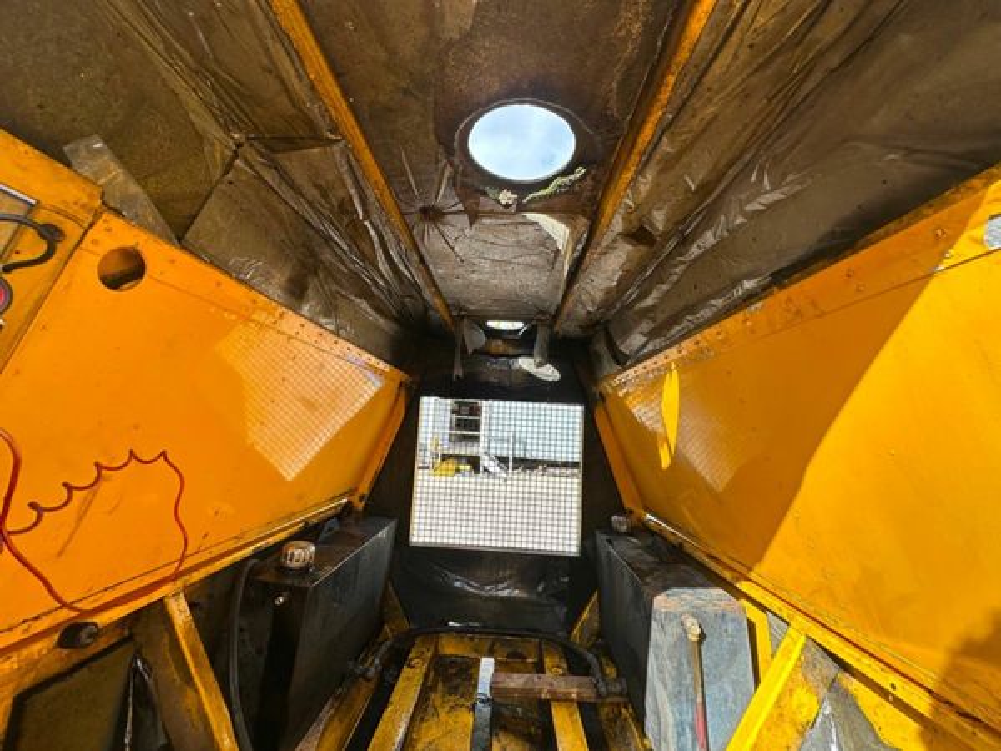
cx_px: 500
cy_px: 376
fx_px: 405
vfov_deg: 85.7
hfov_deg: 102.1
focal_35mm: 14
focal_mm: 2.22
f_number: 2.2
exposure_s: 1/317
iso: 40
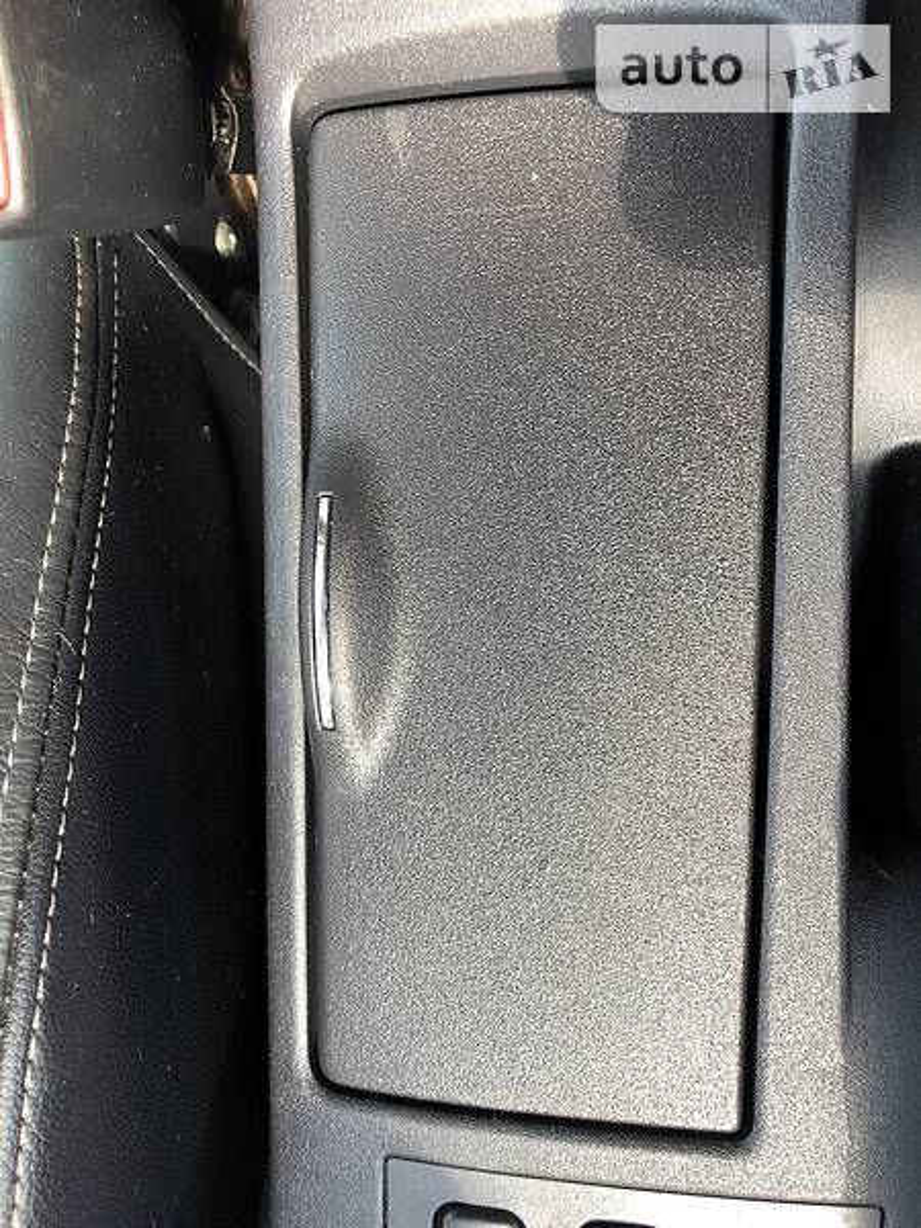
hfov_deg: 49.7
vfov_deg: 63.4
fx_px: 993
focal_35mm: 28
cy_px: 614
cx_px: 460
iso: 32
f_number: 1.8
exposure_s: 1/30
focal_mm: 4
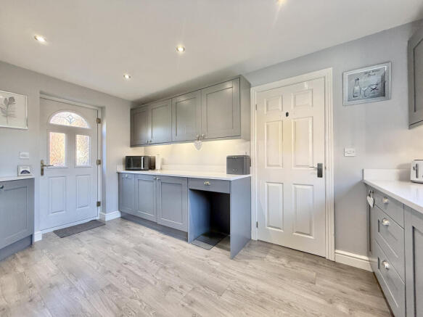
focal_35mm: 14
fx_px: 171
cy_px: 158
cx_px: 212
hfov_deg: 102.1
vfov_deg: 85.7
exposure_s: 1/100
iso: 200
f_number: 2.2
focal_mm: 2.22
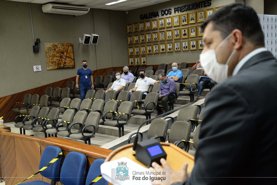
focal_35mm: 46
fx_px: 354
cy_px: 93
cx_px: 140
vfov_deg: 29.2
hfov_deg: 42.7
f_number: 4.5
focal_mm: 45
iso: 800
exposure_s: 1/50
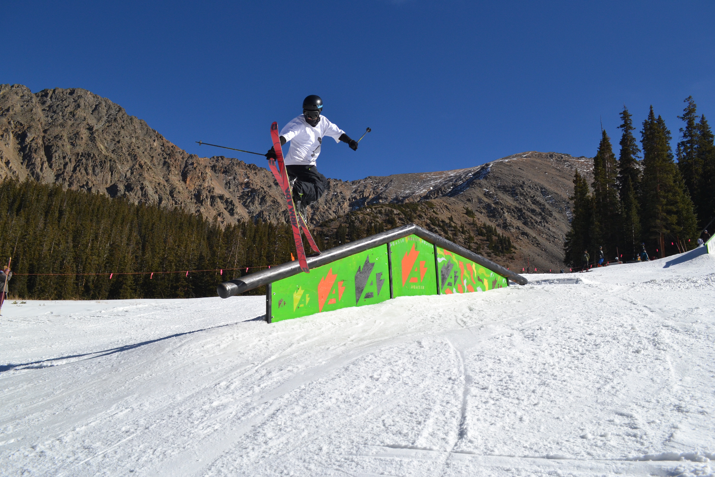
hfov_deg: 67.4
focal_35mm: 27
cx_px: 358
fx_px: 536
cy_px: 238
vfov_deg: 47.9
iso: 400
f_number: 7.1
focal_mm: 18
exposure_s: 1/2000
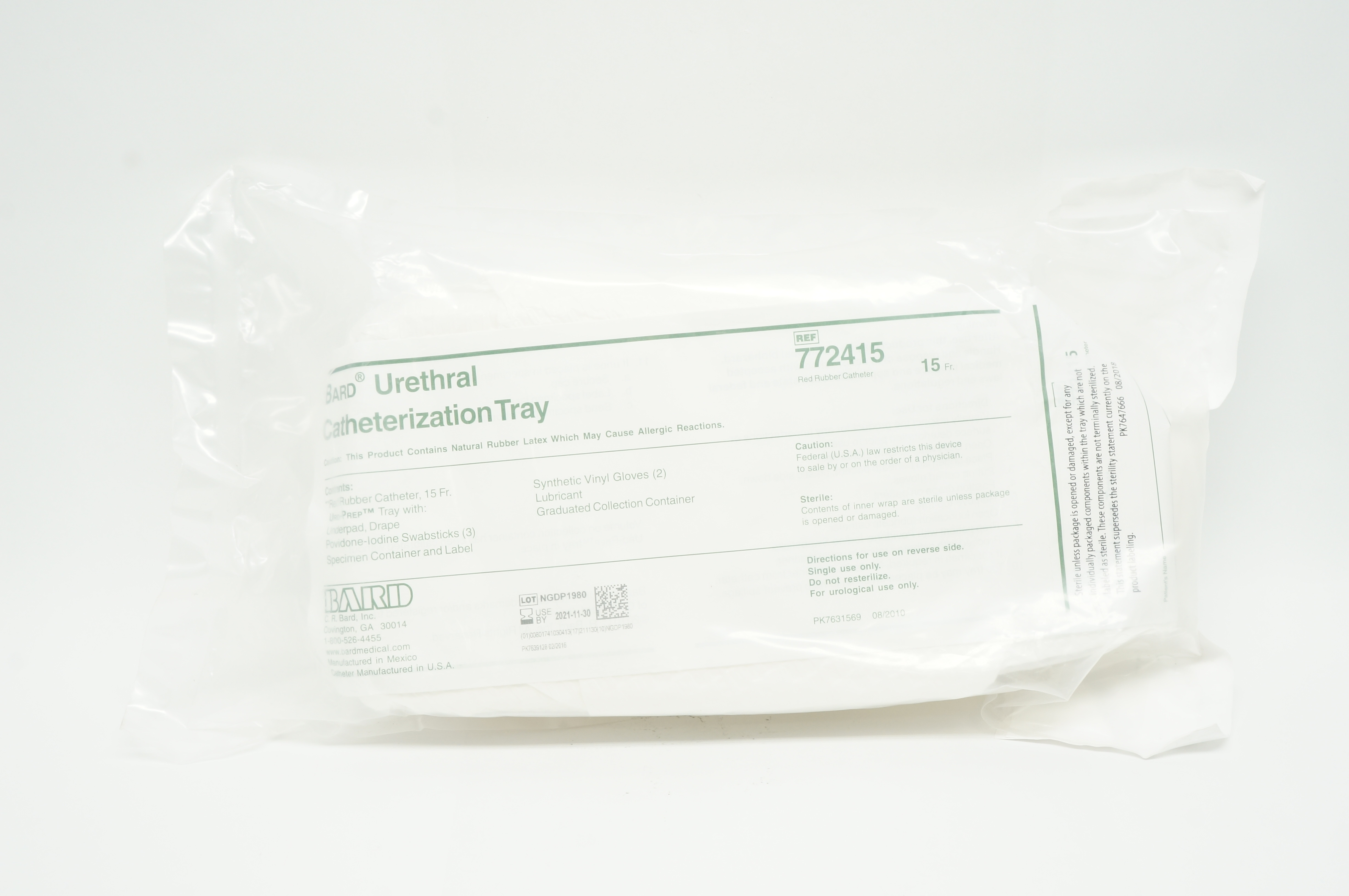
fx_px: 1628
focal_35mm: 44
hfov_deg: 45.0
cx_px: 674
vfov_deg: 30.8
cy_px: 448
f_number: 11
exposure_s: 1/15
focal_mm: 29
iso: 400
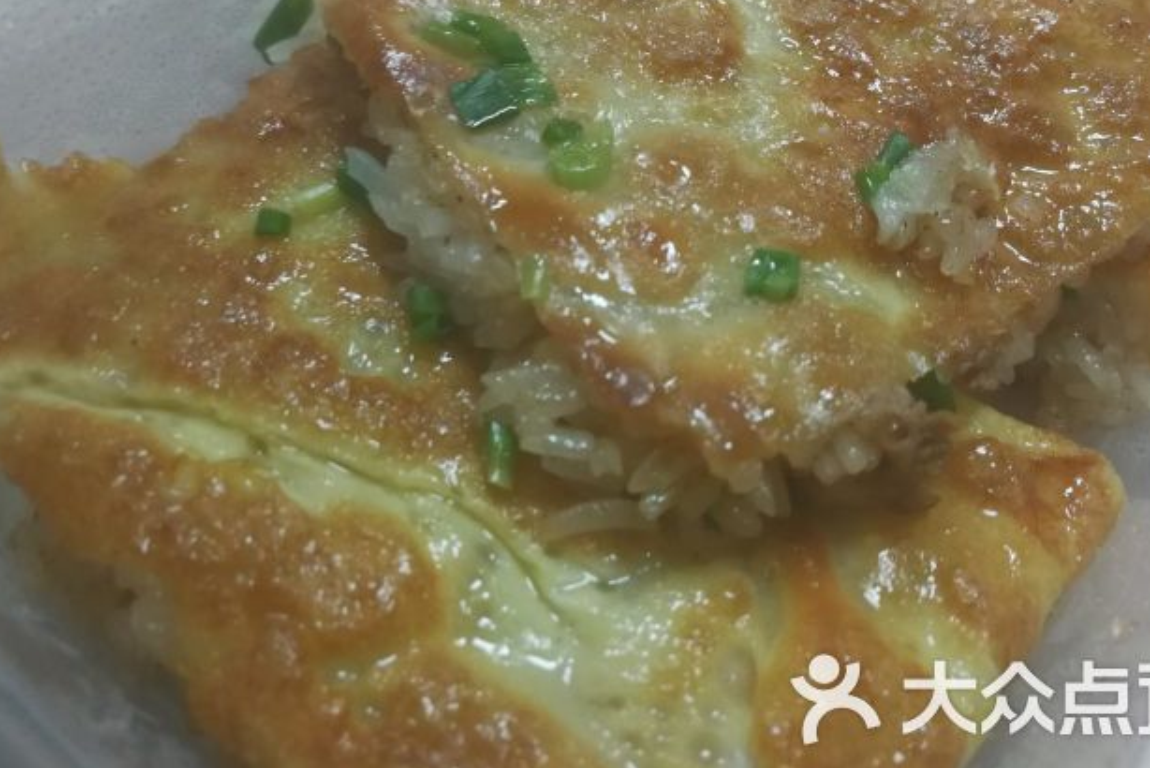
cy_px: 304
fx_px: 1023
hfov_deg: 58.7
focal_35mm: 32
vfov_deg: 41.0
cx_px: 605
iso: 400
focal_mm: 3.95
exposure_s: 1/33.3
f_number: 2.2
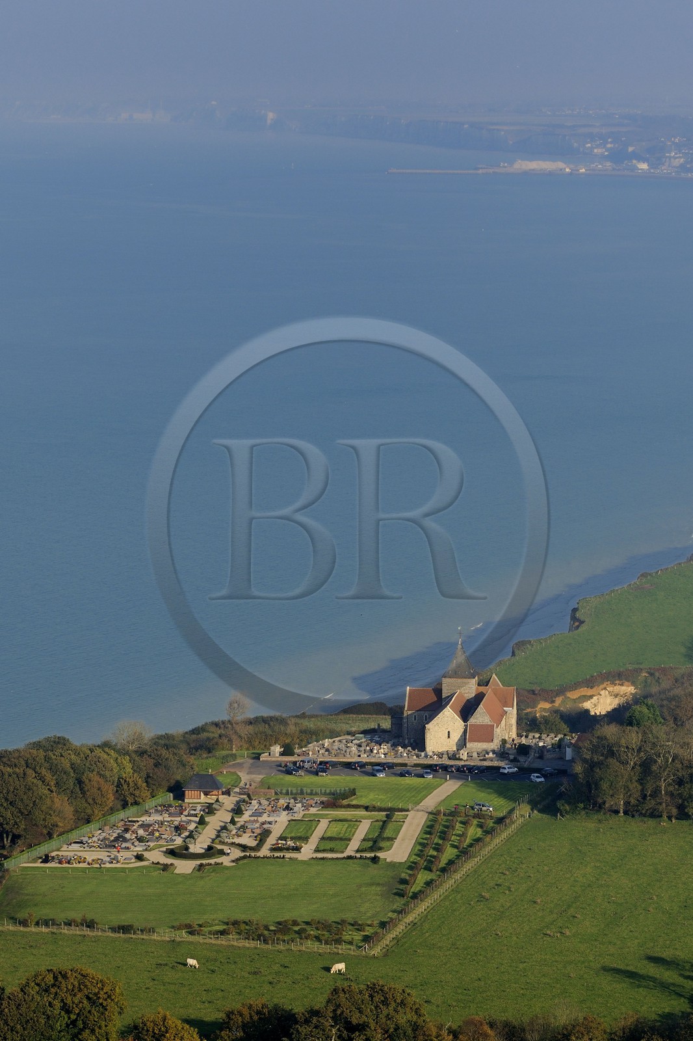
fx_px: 2889
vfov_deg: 20.4
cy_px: 520
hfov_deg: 13.7
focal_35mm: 100
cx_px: 346
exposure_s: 1/800
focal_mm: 100
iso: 400
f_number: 10
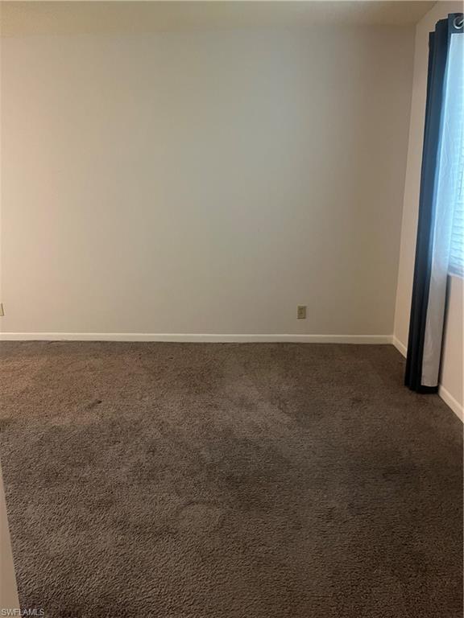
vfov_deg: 67.3
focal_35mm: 26
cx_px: 232
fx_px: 465
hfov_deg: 53.1
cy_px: 309
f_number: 1.5
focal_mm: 5.7
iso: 500
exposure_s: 1/40
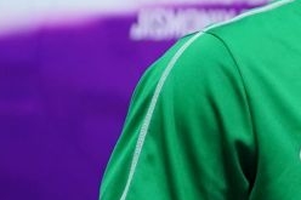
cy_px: 222
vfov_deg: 1.6
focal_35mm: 871
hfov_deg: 2.3
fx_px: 7277
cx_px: 966
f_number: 2.8
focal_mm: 120
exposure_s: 1/250
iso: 800
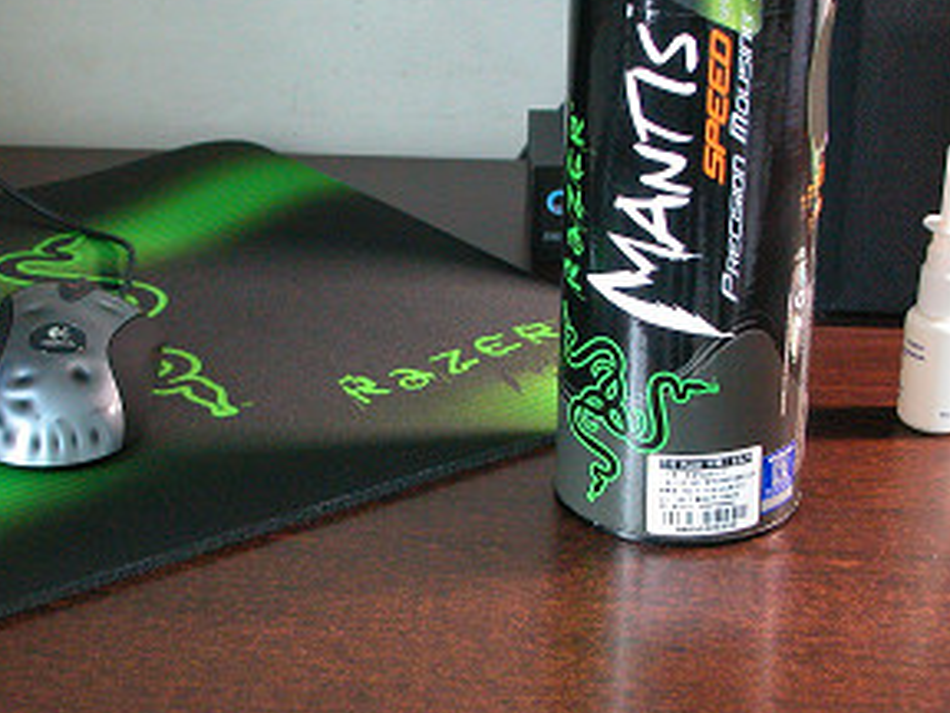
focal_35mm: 89
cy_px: 390
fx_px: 2443
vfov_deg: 16.6
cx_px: 350
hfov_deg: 22.0
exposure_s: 1/9.2
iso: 400
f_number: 4
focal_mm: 16.2
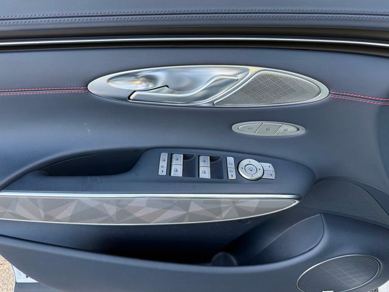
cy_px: 146
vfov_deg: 56.8
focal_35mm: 24
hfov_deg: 71.6
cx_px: 194
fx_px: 270
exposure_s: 1/243
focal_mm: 6.76
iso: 125
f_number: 1.78
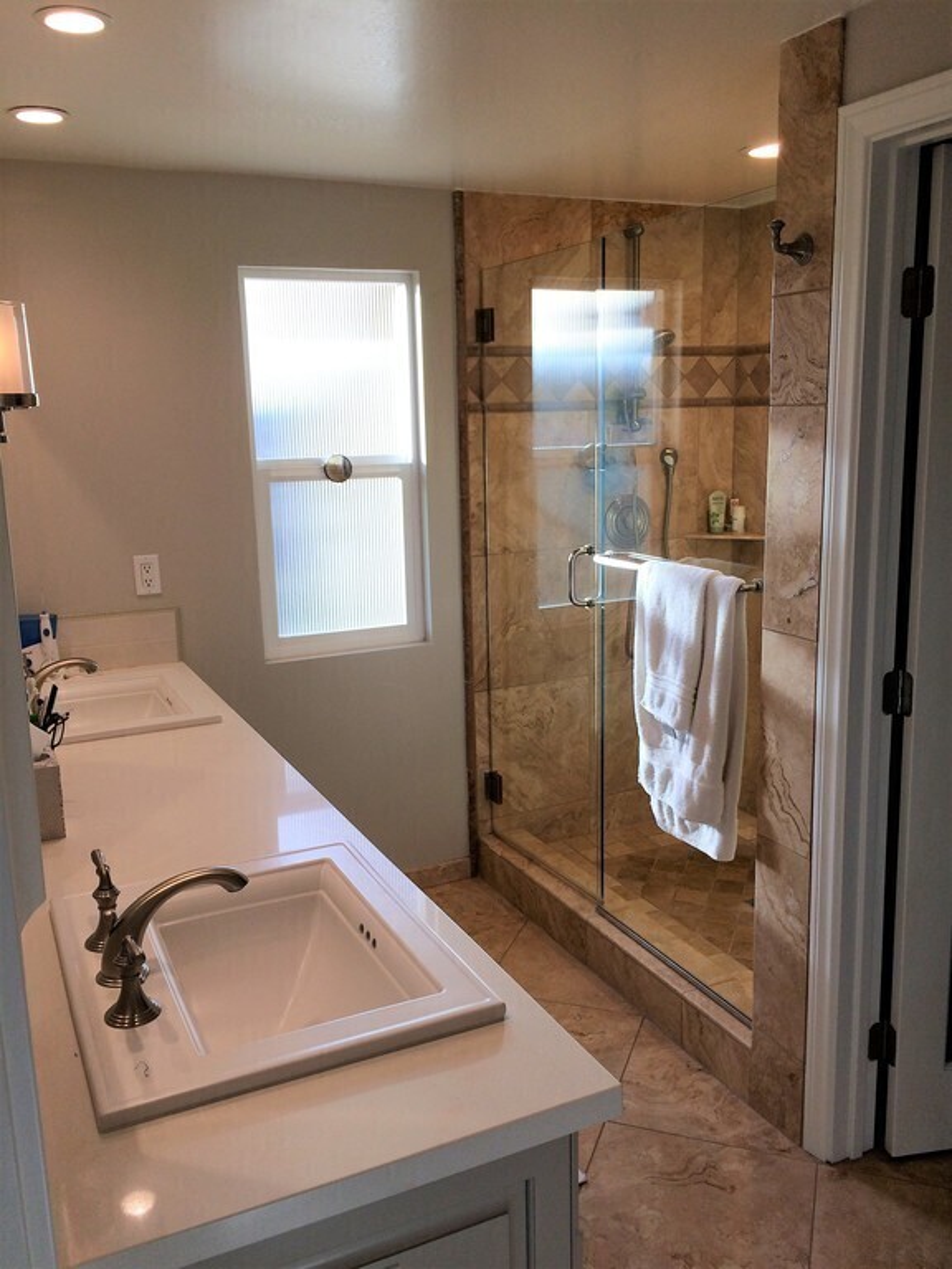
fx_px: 1063
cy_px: 634
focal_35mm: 29
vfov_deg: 61.7
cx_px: 476
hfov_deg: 48.2
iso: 40
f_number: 2.2
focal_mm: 4.15
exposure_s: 1/120
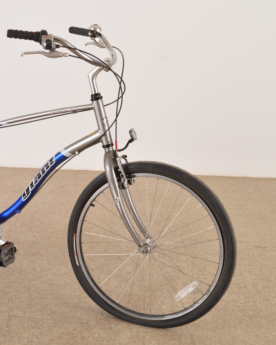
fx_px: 763
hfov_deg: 20.1
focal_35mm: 75
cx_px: 33
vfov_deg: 25.5
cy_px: 173
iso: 100
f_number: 10
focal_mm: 35
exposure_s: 1/125
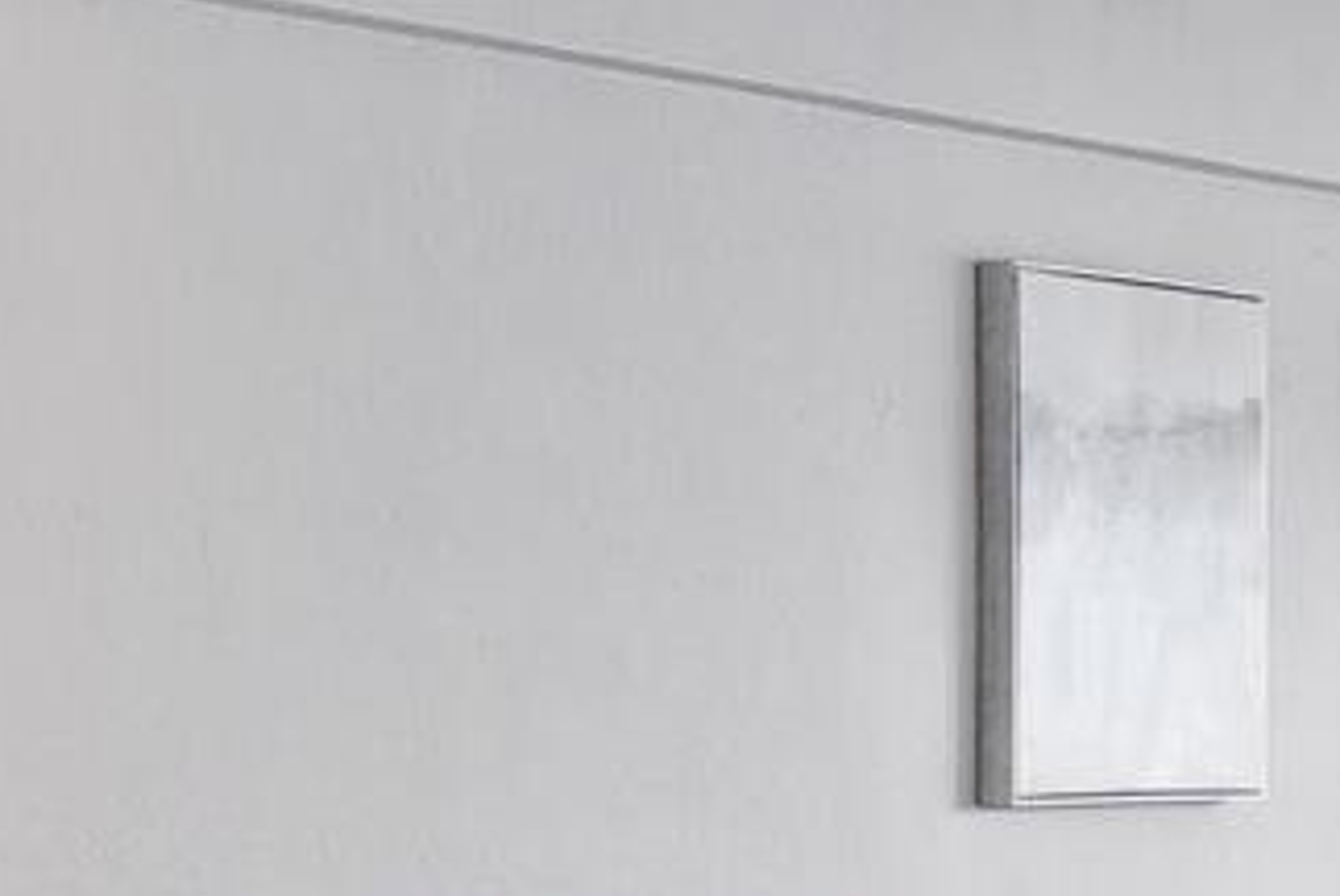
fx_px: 3634
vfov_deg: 13.9
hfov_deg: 15.6
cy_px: 807
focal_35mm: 98
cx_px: -1485
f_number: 8
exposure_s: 1/13
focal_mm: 15.4
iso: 400
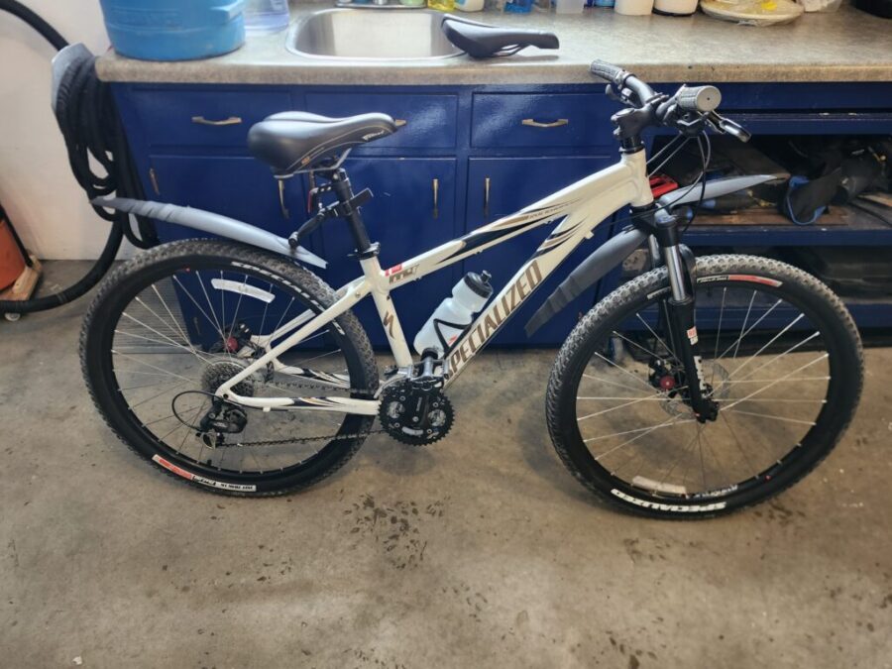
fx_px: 593
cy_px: 334
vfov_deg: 58.9
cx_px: 446
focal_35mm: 23
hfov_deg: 73.9
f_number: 1.8
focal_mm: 5.54
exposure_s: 1/40
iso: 640
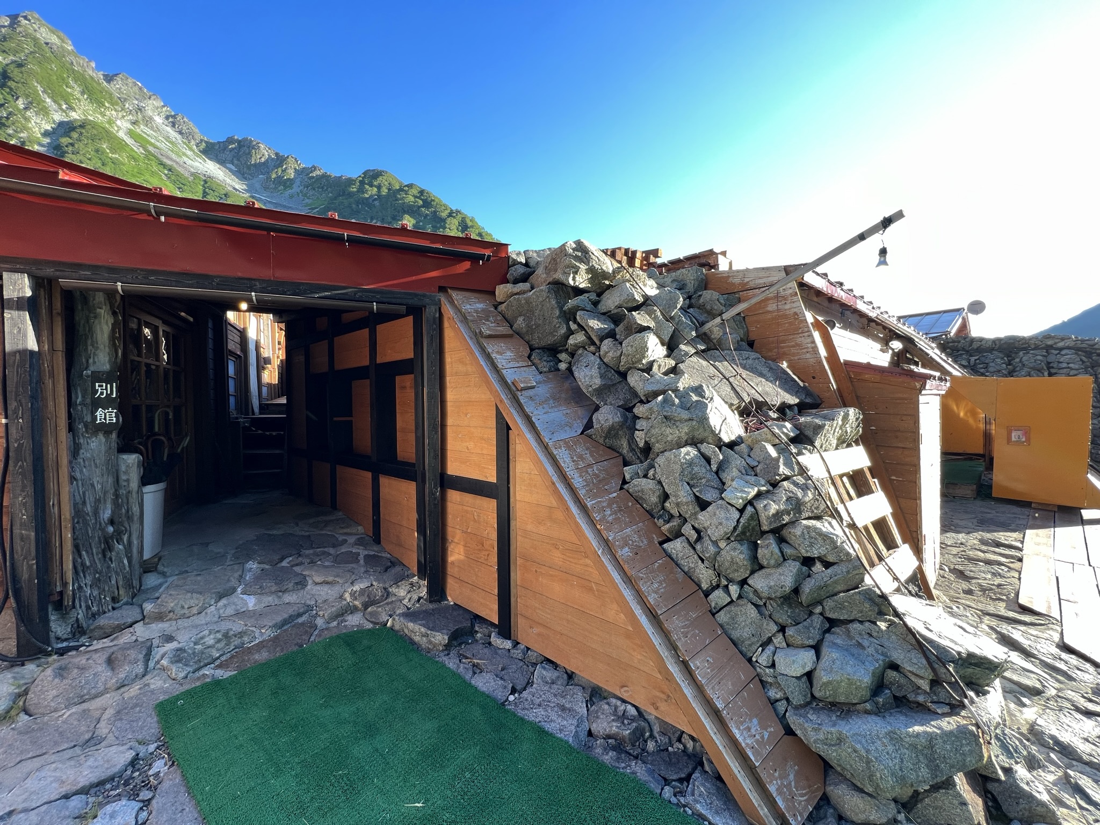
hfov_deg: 106.2
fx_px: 413
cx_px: 550
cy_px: 412
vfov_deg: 89.9
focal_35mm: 13
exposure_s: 1/99
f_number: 1.8
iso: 40
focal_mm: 1.57
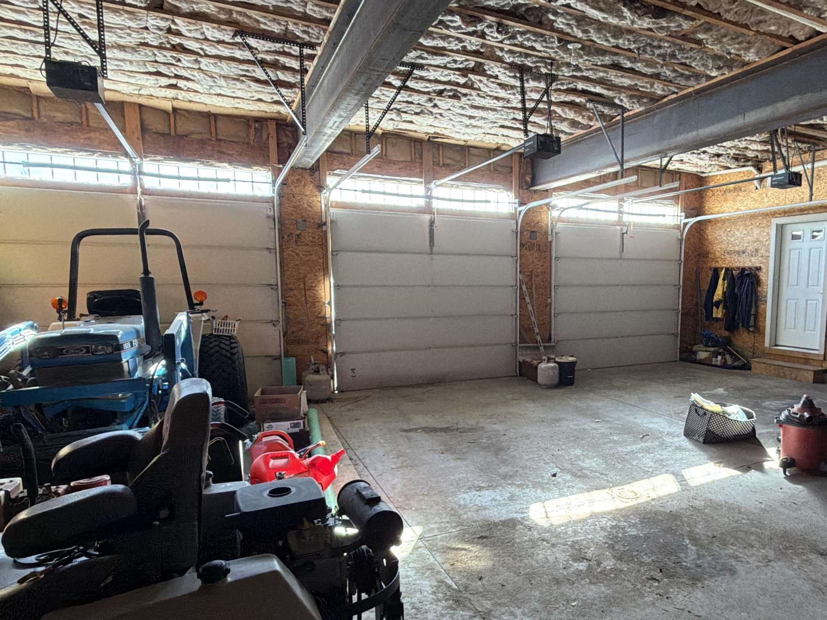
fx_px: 573
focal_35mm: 24
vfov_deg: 56.7
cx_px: 546
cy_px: 347
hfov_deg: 69.7
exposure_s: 1/65
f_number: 2.2
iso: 320
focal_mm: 2.22
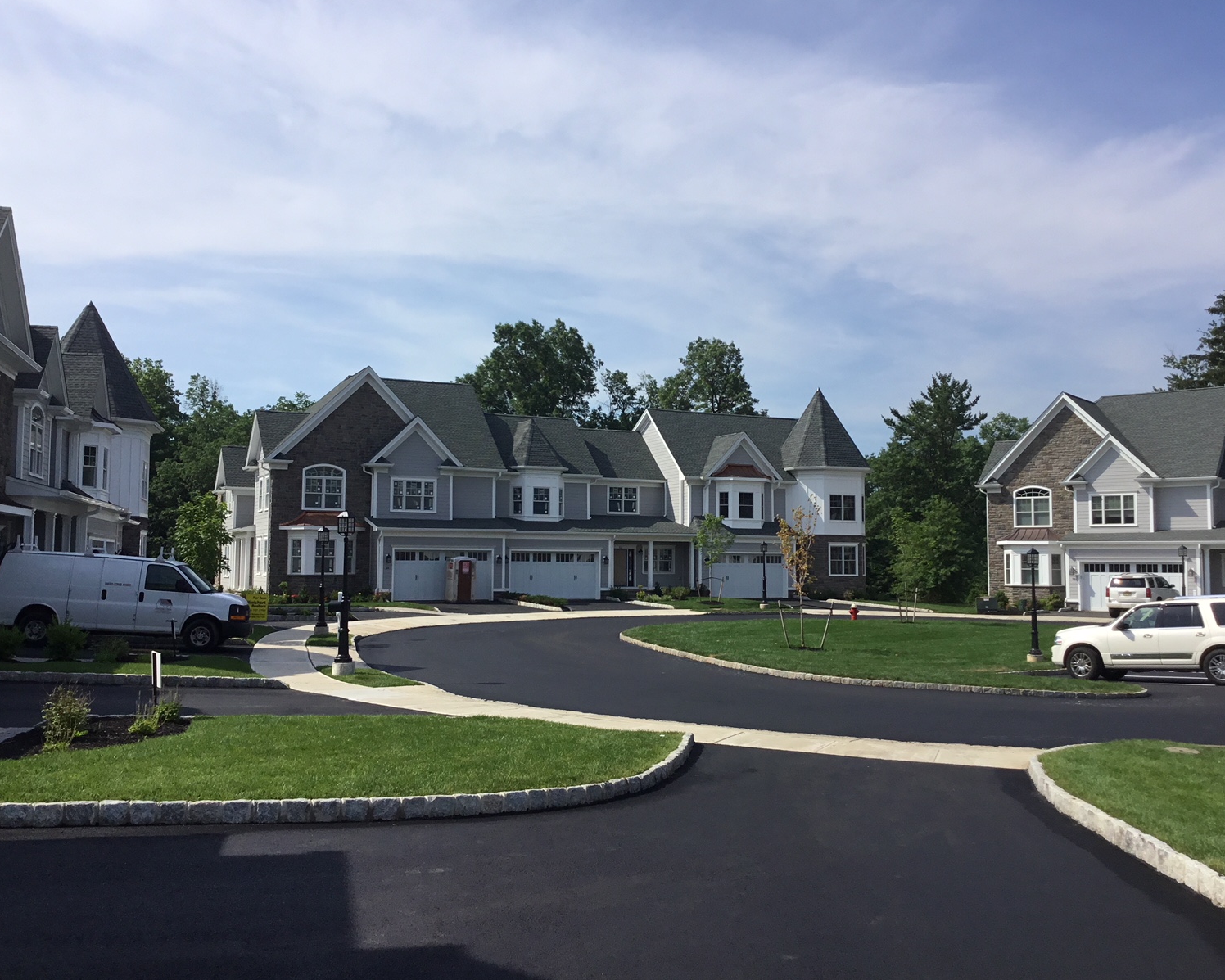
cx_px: 621
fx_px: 1197
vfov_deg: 44.5
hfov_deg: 54.2
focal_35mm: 33
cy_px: 482
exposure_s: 1/1631
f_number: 2.4
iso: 25
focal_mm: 3.3
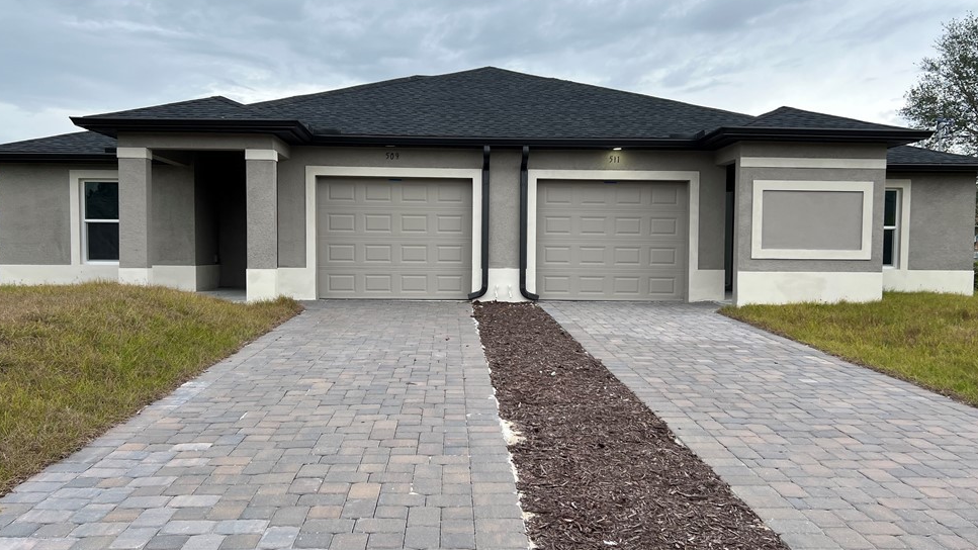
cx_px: 491
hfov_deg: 64.3
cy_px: 276
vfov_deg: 38.9
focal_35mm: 30
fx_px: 778
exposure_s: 1/949
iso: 50
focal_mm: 5.7
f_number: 1.5
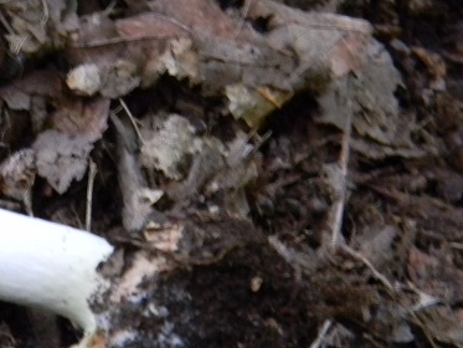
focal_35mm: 178
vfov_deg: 8.3
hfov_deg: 11.0
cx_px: 35
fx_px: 2382
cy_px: 276
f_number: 4.5
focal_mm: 15.1
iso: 400
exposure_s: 1/3.1
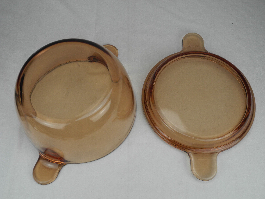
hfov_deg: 49.0
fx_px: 291
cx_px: 132
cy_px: 100
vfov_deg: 37.7
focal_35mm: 38
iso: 100
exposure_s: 1/224
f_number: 3.2
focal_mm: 8.1
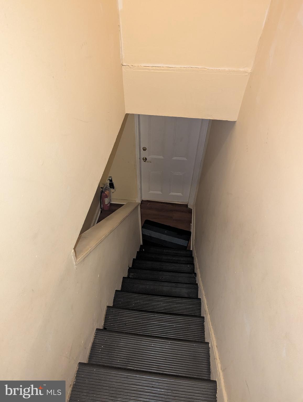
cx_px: 152
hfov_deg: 56.9
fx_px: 279
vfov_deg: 71.5
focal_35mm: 24
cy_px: 201
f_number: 1.85
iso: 1018
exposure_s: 1/40
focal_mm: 6.81
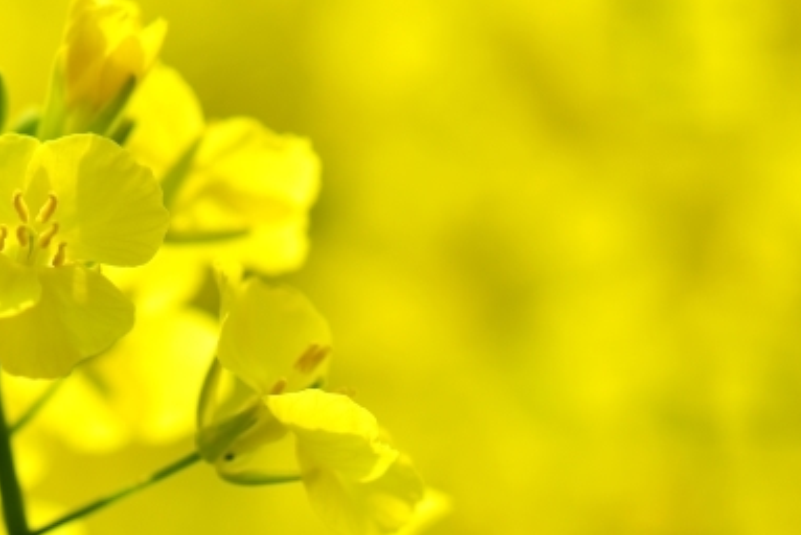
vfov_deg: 4.9
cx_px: -146
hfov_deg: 7.3
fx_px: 6257
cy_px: 698
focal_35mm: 281
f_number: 5.6
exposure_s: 1/800
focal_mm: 105
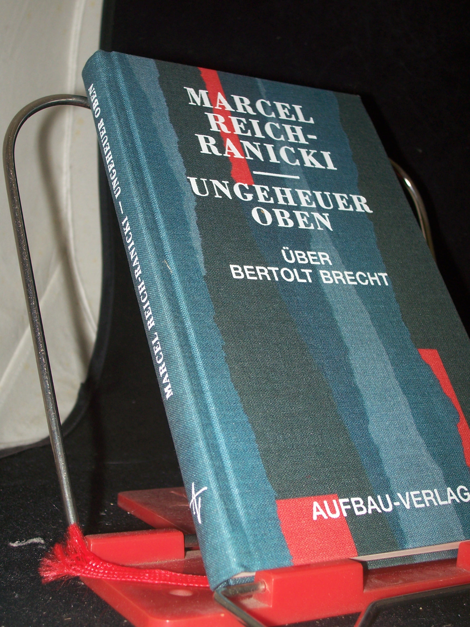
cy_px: 314
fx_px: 959
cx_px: 235
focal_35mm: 53
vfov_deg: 36.2
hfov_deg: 27.5
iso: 80
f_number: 3.2
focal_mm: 8.7
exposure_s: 1/80
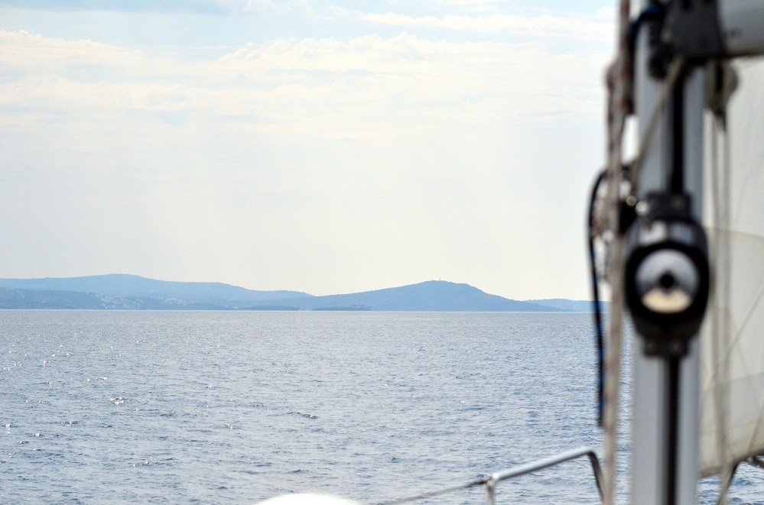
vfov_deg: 13.0
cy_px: 252
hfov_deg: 19.5
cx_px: 382
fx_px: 2223
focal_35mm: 105
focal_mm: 70
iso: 900
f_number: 5.6
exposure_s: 1/8000
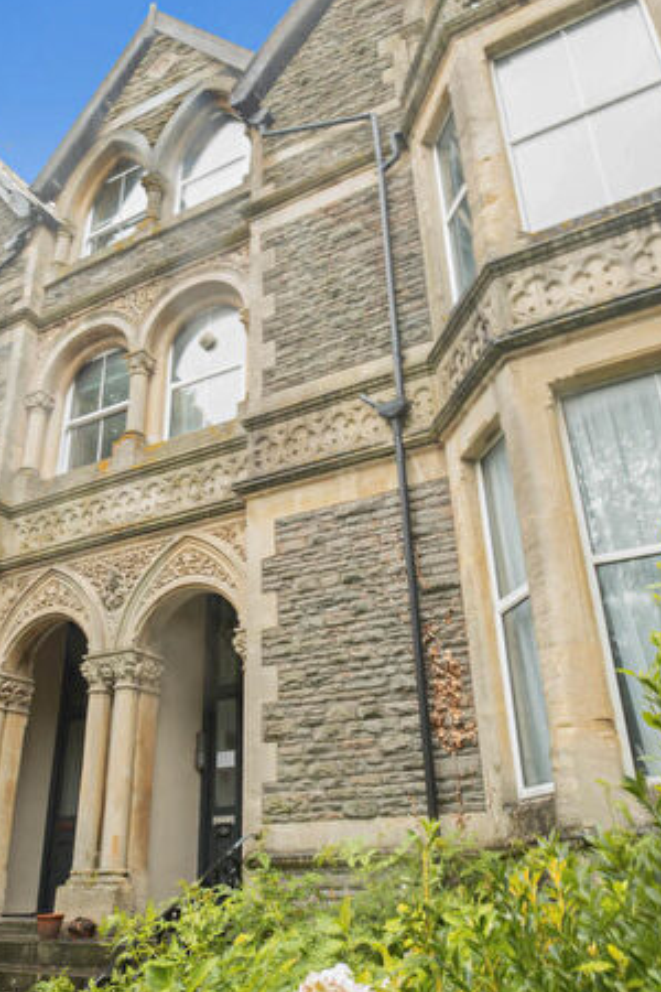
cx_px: 297
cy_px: 504
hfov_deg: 46.3
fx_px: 771
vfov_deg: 65.5
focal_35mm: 28
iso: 400
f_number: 9
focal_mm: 18
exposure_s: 1/10
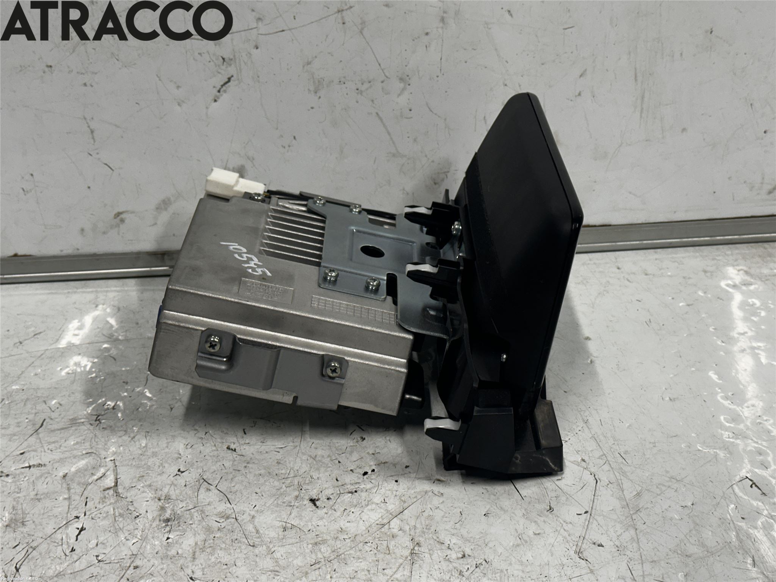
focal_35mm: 48
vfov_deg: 30.3
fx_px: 1076
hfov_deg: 39.7
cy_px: 291
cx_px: 388
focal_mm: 6.86
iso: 80
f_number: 1.78
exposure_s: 1/50
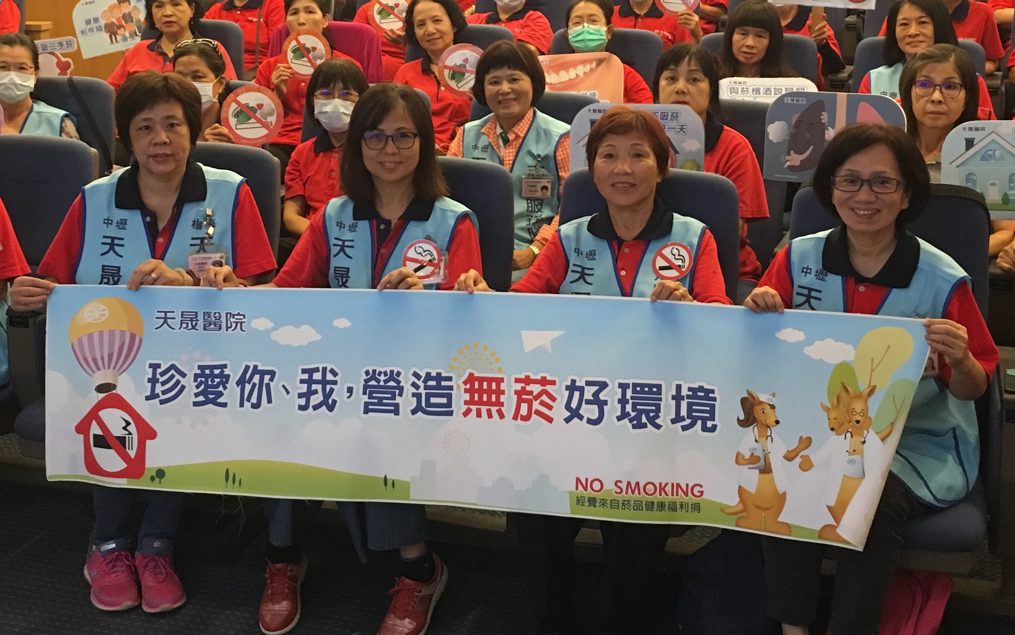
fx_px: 1411
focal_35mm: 51
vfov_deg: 24.8
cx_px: 489
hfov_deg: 39.6
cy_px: 109
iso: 200
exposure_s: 1/24
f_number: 2.2
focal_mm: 4.15
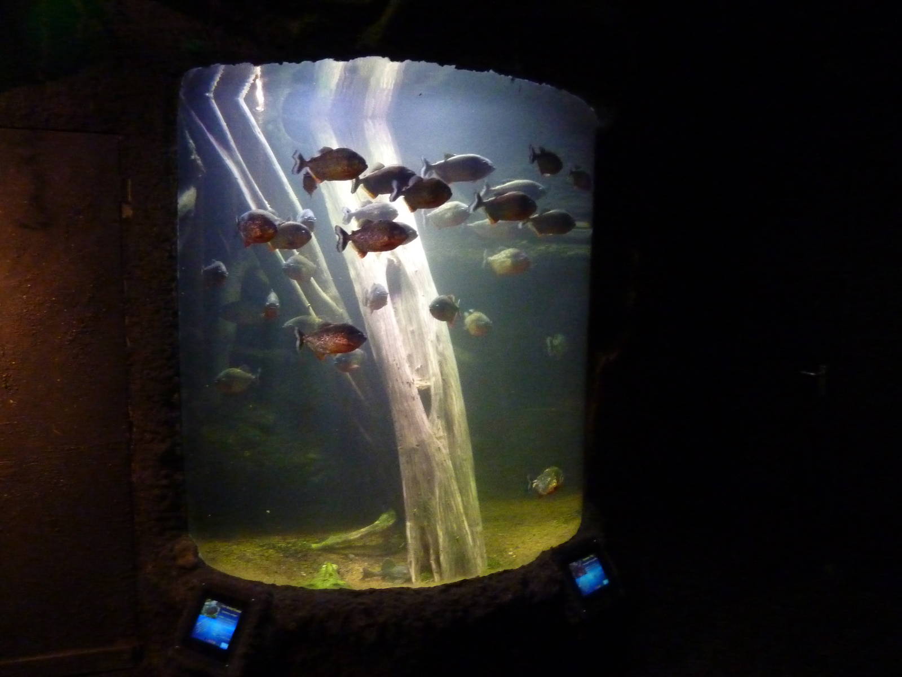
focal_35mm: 25
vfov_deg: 54.9
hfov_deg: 69.4
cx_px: 451
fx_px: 651
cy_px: 338
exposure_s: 1/15
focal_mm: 4.1
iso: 800
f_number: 3.3
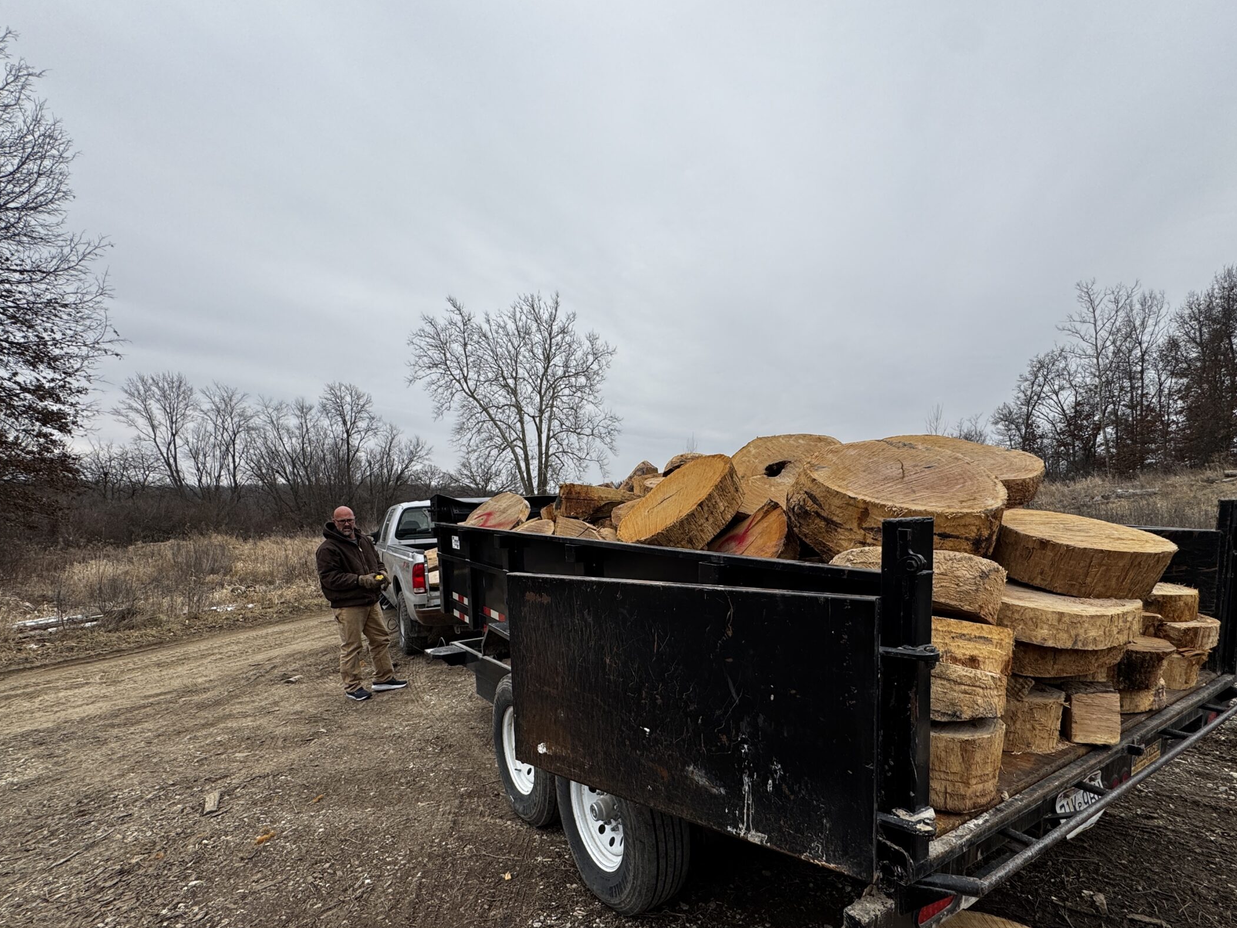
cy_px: 560
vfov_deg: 73.9
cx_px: 658
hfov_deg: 90.9
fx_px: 607
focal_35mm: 17
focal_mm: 2.22
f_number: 2.2
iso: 40
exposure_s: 1/537
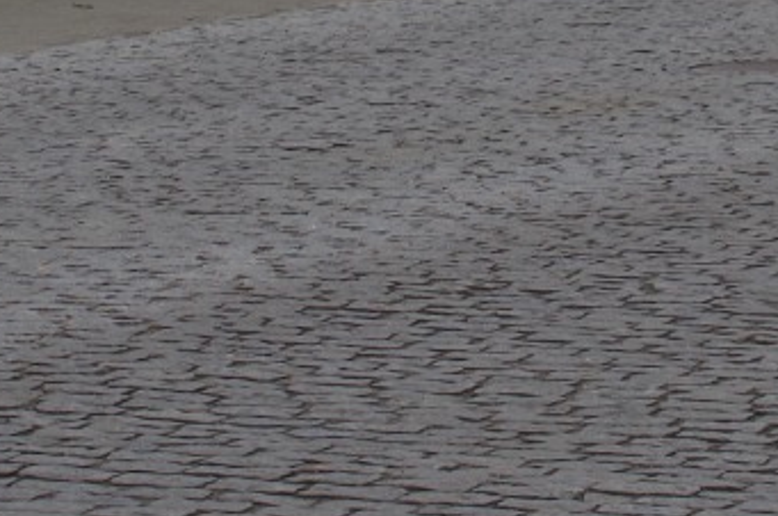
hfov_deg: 8.8
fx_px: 5047
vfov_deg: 5.8
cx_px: 548
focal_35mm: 234
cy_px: -199
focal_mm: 33
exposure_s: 1/100
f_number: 11
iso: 250
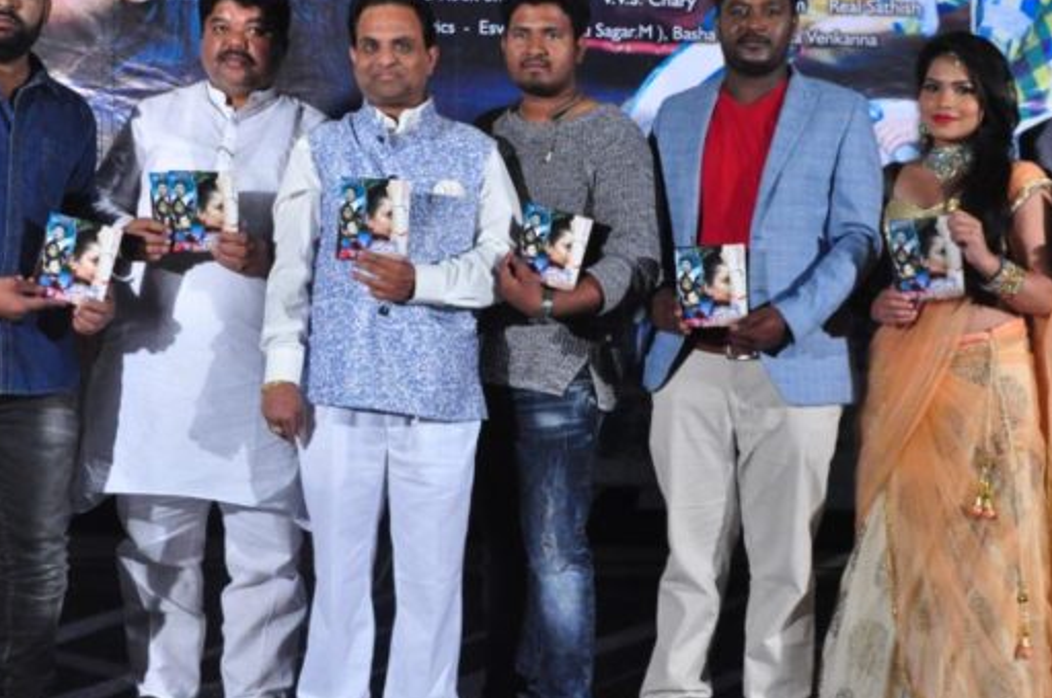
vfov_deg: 25.4
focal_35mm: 53
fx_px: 1547
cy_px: 267
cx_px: 565
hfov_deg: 37.5
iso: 3200
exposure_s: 1/125
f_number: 6.3
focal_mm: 26
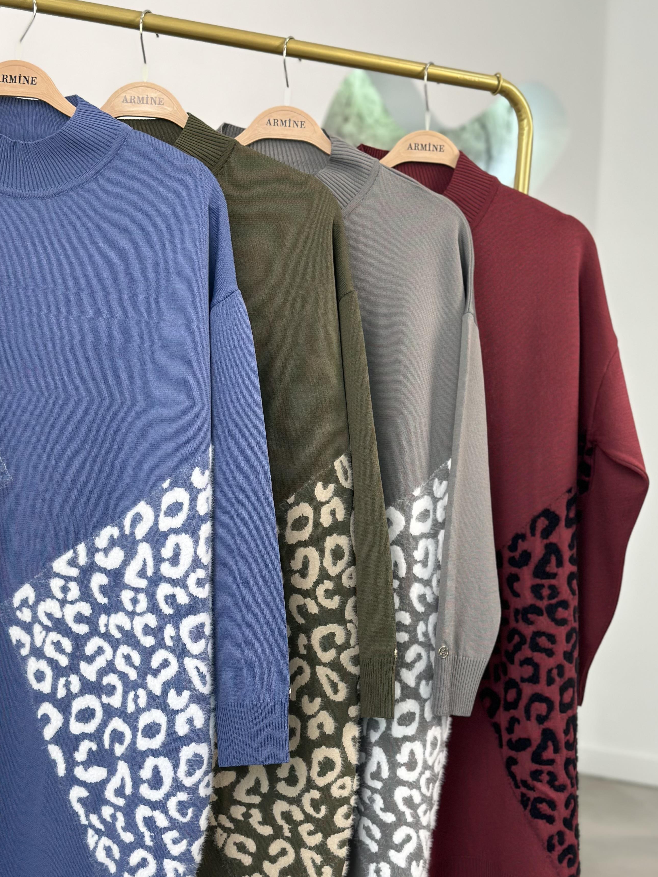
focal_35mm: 56
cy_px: 489
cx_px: 360
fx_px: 1419
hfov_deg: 26.1
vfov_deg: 34.3
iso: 80
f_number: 1.78
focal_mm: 6.86
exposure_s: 1/127
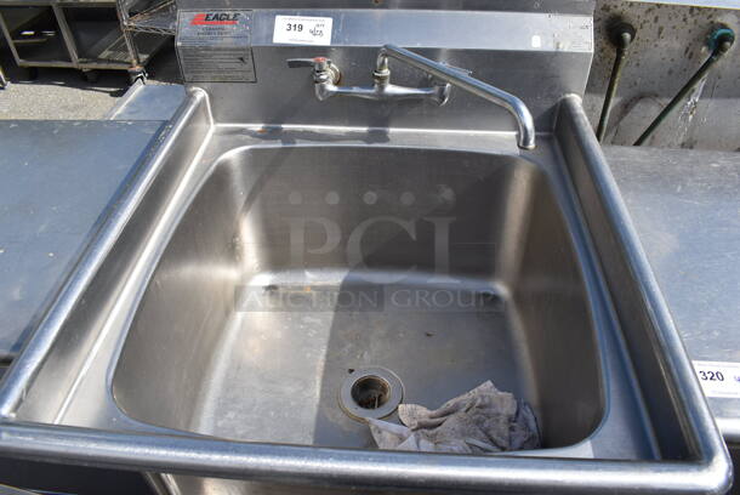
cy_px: 248
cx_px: 370
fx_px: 556
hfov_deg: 67.3
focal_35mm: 27
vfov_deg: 48.0
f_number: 8
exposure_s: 1/500
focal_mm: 18
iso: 200
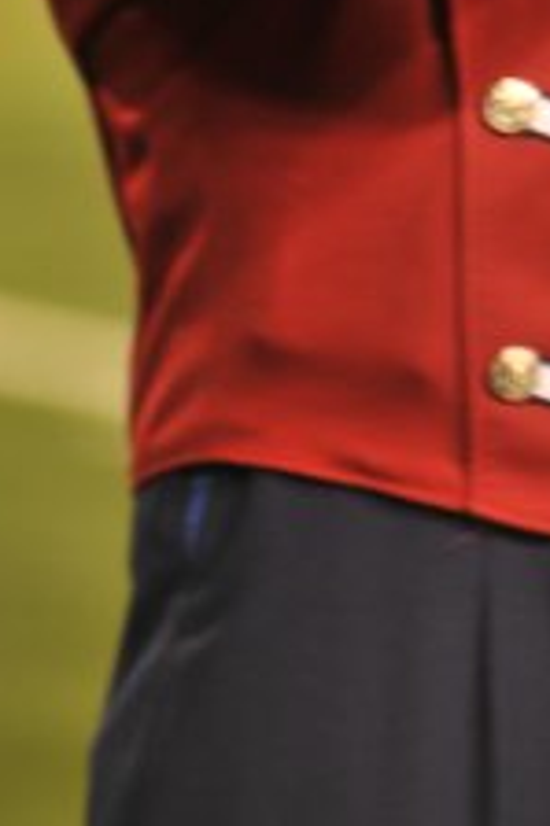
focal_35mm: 805
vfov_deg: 2.6
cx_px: 670
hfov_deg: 1.7
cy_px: -192
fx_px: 18475
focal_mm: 200
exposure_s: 1/60
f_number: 2.8
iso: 320
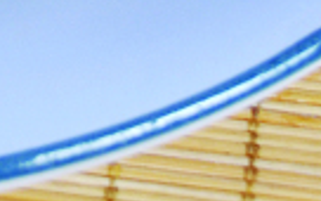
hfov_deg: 5.2
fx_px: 3533
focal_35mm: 404
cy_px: -536
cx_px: -163
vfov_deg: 3.2
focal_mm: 35
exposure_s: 1/6
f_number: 4.5
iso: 400
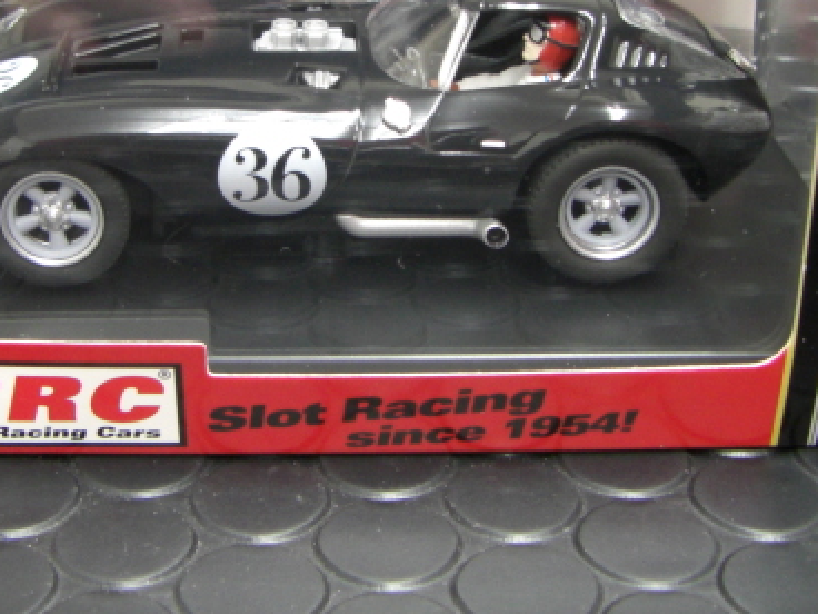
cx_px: 313
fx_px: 1560
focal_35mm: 66
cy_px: 169
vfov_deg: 22.1
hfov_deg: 29.3
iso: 200
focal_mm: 6.3
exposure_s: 1/8
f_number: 3.4
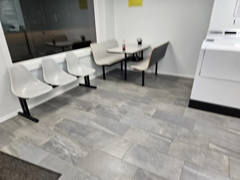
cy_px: 90
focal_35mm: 23
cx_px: 120
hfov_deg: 73.9
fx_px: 159
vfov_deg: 58.9
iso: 200
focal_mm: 5.4
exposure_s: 1/120
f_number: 1.8
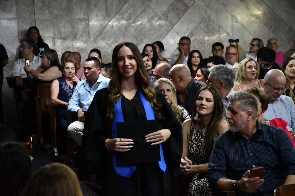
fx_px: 860
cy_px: 98
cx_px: 148
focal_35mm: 105
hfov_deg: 19.5
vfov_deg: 13.0
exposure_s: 1/125
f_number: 5
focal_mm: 70
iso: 11400
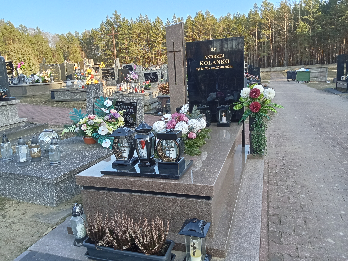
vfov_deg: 51.4
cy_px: 130
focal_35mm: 27
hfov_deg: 65.3
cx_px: 174
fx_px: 271
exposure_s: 1/269
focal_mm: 2.79
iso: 100
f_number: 2
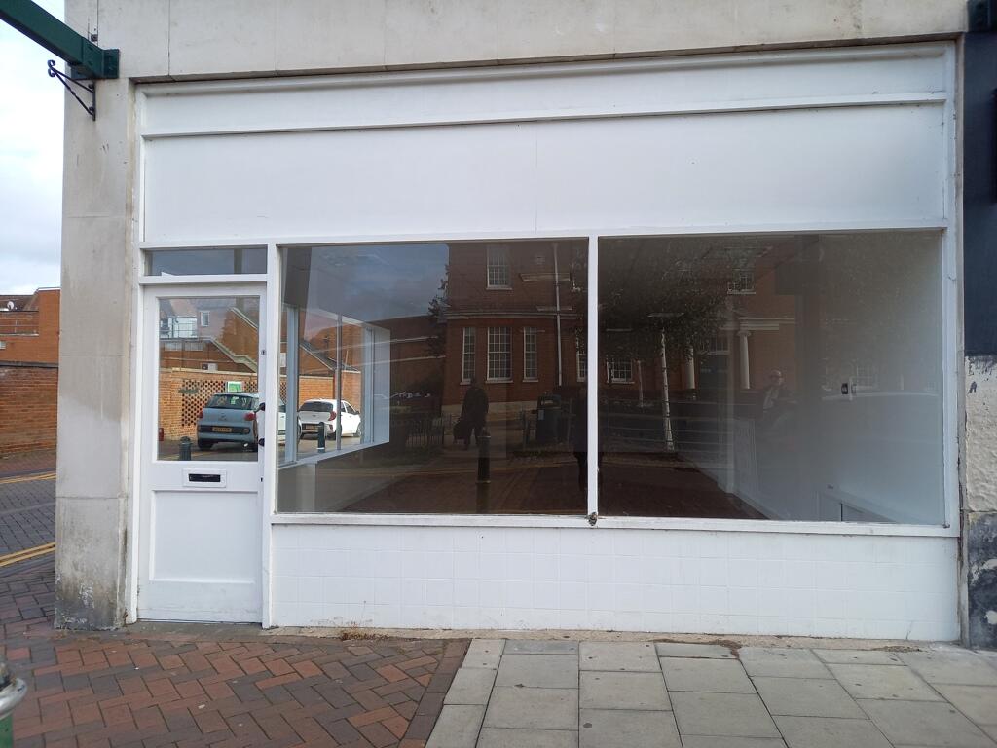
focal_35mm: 25
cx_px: 498
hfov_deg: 69.4
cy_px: 374
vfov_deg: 54.9
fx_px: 720
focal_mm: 4.65
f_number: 1.8
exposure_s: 1/276
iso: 50
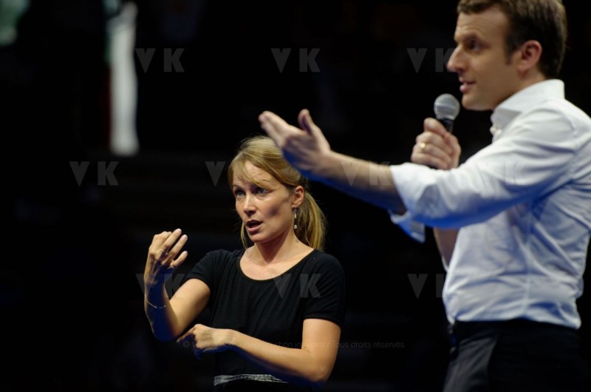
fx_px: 4915
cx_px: 296
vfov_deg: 4.6
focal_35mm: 300
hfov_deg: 6.9
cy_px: 196
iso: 1000
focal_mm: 200
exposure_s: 1/250
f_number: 2.8
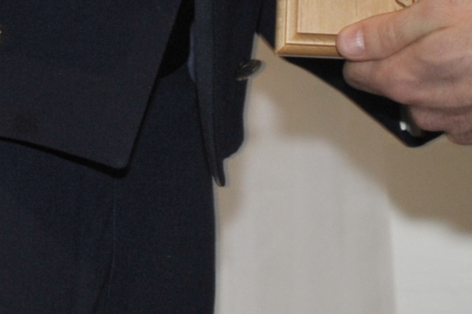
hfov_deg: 5.2
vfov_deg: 3.4
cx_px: 381
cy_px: -548
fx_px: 5148
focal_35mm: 393
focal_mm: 65
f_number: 7.1
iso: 800
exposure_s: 1/60
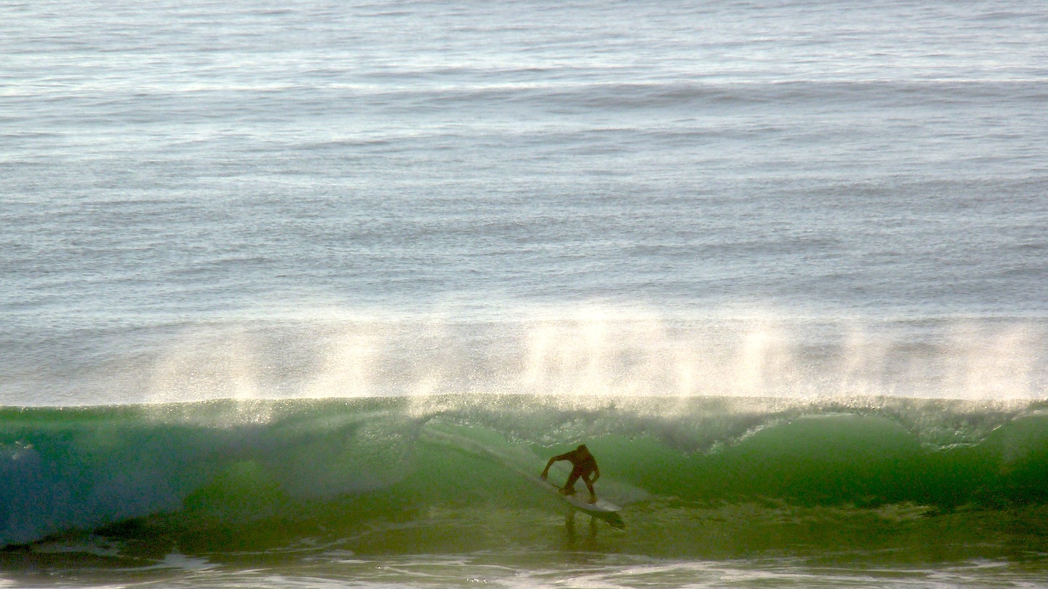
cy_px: 337
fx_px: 12865
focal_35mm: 463
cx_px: 524
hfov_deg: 4.7
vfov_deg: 2.6
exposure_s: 1/1000
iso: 100
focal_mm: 75.3
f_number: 8
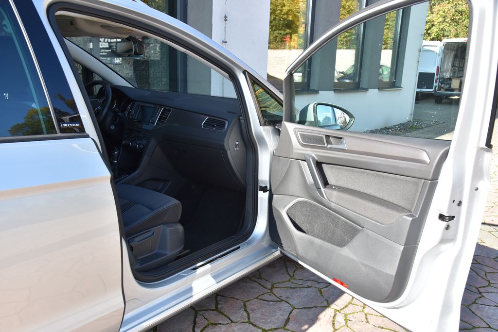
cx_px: 249
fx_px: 415
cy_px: 166
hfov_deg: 61.9
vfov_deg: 43.7
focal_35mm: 30
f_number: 7.1
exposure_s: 1/200
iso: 500
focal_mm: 30
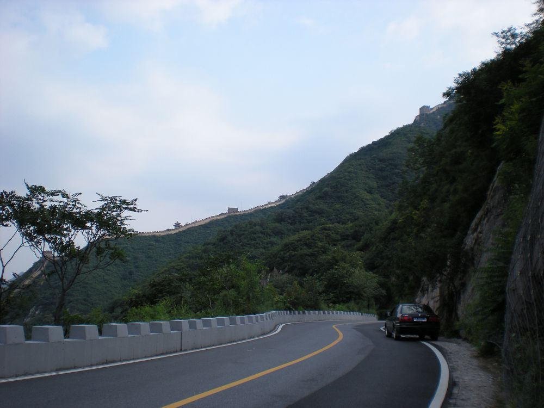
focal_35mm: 38
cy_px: 204
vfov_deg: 37.7
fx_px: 597
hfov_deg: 49.0
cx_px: 272
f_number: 4.6
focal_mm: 6.3
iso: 64
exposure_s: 1/360
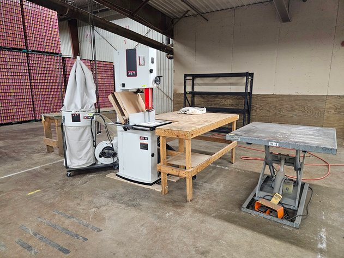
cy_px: 129
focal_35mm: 23
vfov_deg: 58.9
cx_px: 172
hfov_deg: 73.9
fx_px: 229
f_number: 1.8
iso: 800
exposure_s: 1/120
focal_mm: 5.4
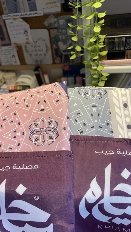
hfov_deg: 40.2
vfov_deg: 66.0
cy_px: 117
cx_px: 66
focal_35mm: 29
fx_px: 179
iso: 125
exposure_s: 1/68
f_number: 1.6
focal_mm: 4.2
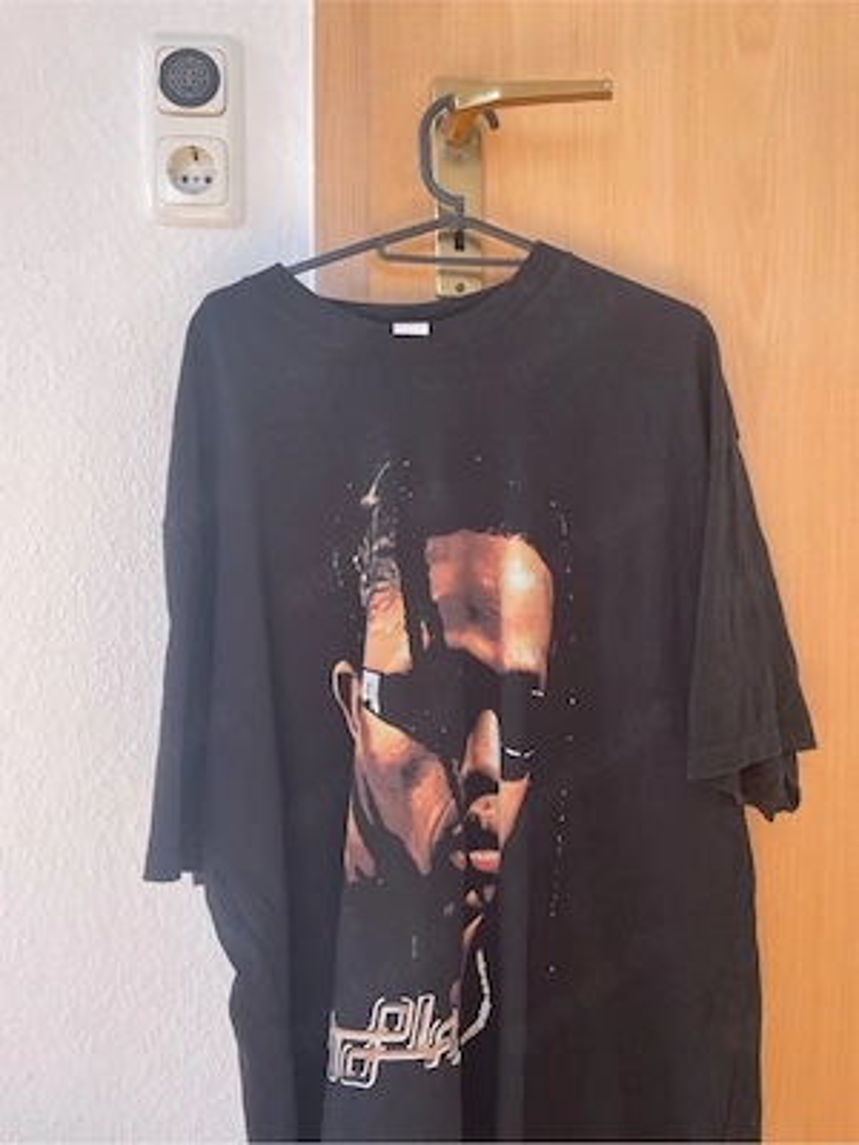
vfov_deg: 67.3
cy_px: 572
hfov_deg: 53.1
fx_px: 860
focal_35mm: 26
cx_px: 430
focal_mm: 4.2
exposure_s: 1/121
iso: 32
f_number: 1.6
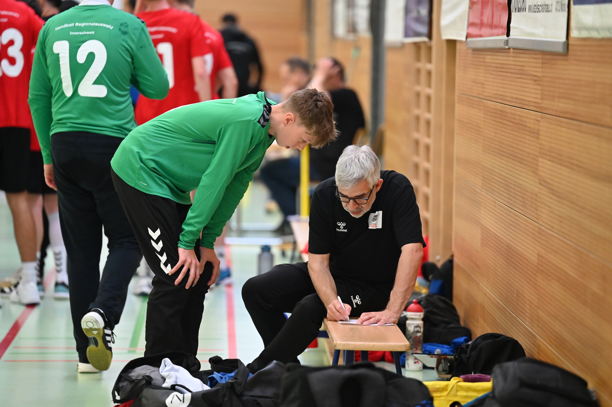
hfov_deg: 10.3
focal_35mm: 200
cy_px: 204
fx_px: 3398
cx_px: 306
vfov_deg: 6.9
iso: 5600
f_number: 2.8
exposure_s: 1/1250
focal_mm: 200
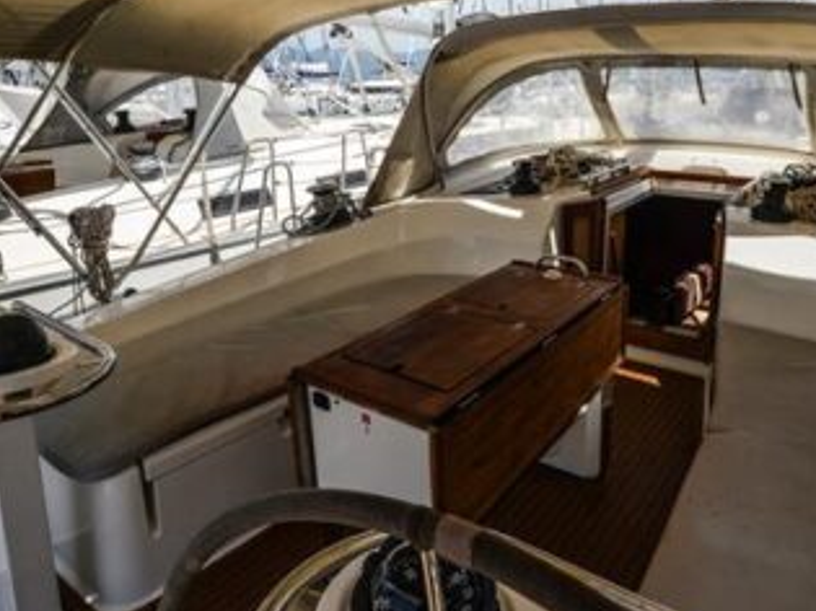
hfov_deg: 66.8
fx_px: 613
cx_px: 479
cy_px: 194
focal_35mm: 26
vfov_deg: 51.8
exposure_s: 1/640
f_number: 13
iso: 500
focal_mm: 17
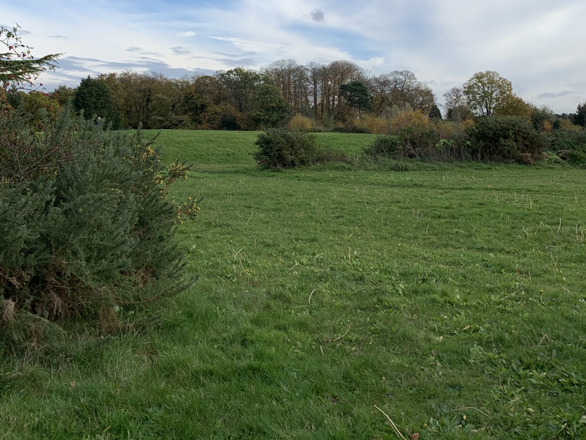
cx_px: 250
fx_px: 745
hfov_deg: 42.8
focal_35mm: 44
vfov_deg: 32.0
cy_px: 90
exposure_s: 1/1880
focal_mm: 4.25
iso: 25
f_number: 1.8
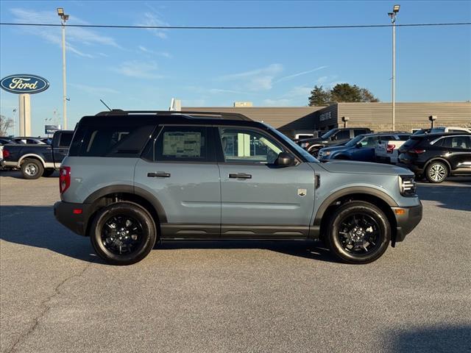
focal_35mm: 48
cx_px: 236
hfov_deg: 39.7
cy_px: 176
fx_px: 653
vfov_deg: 30.3
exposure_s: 1/3817
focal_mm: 6.76
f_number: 1.78
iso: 64
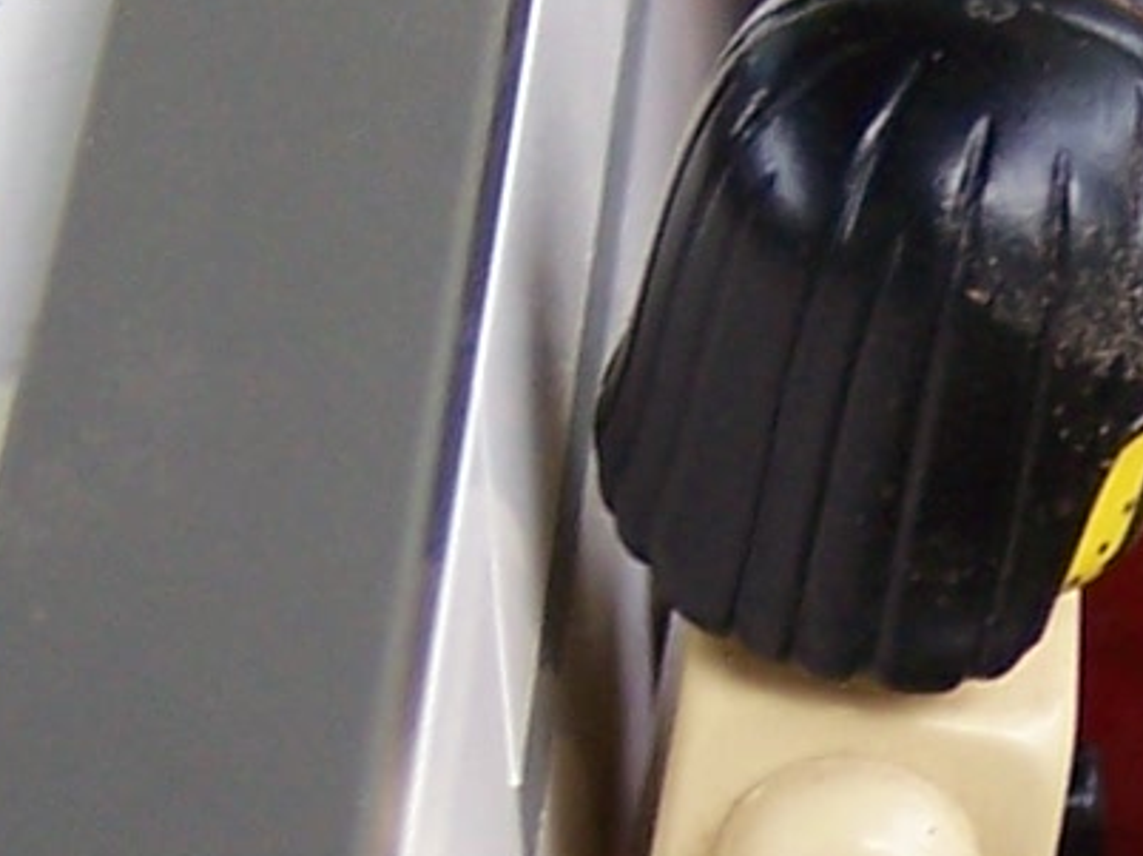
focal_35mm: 218
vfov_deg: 6.8
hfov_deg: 9.0
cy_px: 830
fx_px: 7194
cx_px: 1325
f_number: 2.8
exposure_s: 1/180
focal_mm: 6.3
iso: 80
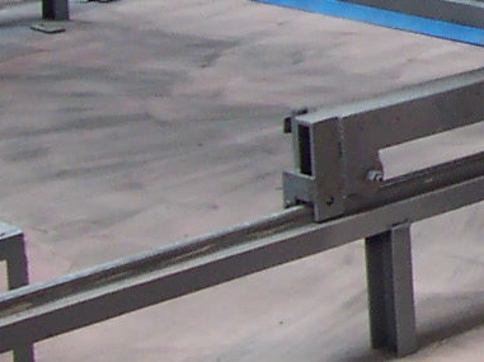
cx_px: 935
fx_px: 2249
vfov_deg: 9.0
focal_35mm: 161
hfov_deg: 11.2
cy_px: -156
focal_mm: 5.6
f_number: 2.8
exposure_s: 1/125
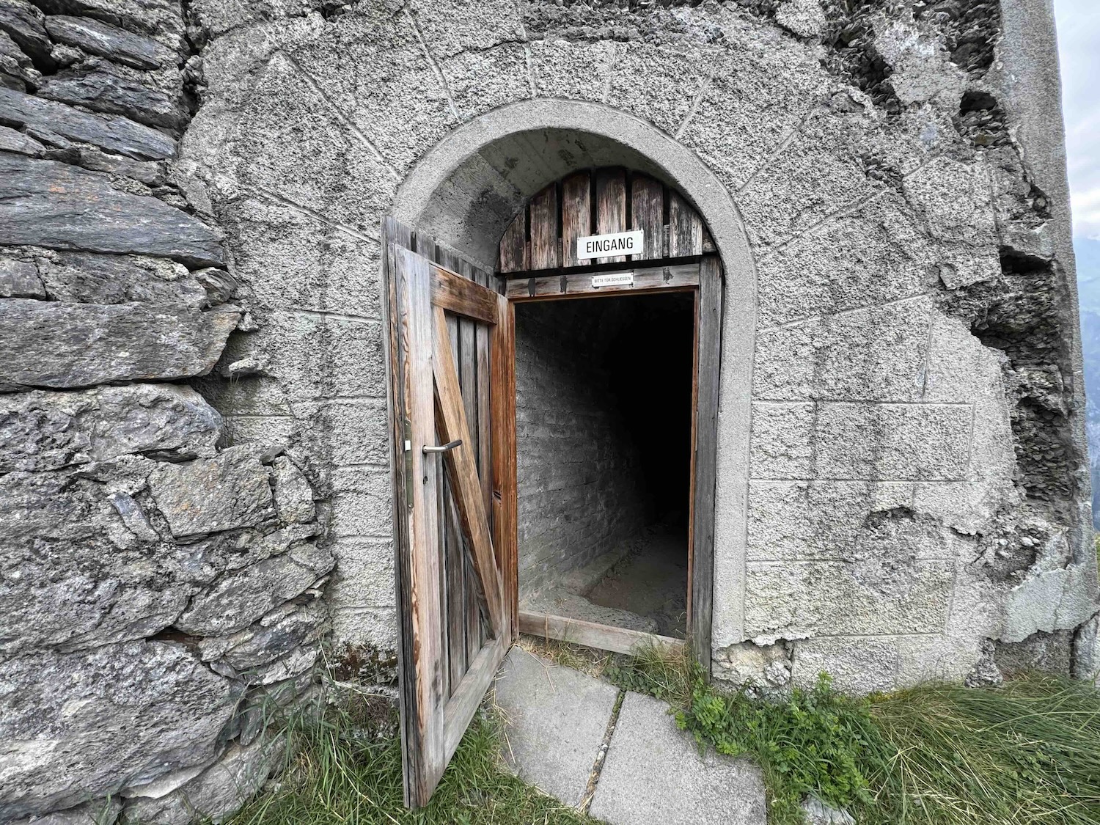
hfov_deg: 102.1
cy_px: 412
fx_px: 445
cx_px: 550
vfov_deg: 85.7
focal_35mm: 14
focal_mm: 2.22
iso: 40
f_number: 2.2
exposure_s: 1/175
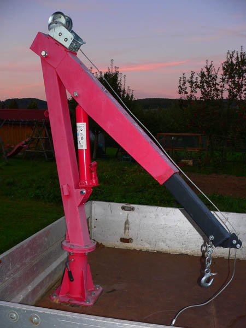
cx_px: 123
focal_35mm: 36
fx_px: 341
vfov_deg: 51.4
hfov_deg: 39.7
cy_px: 164
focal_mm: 6
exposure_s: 1/60
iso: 100
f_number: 2.8
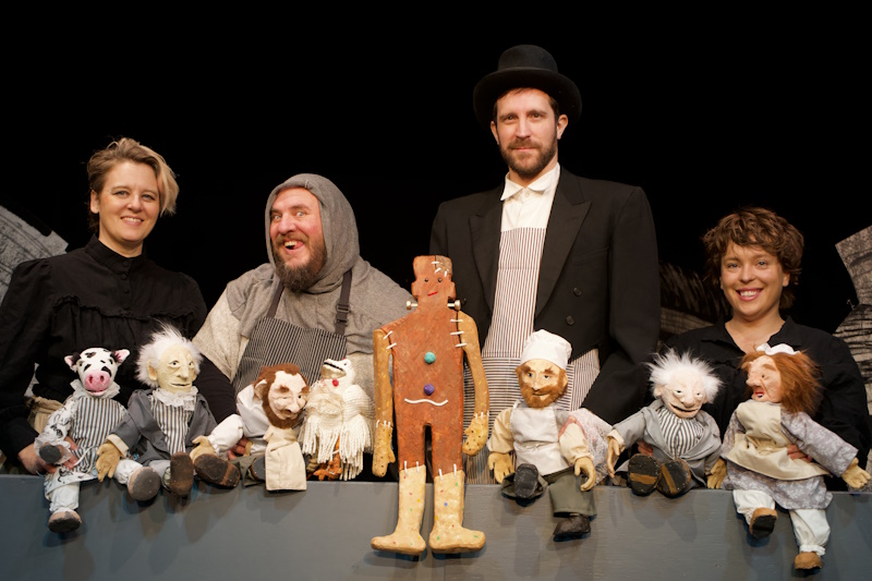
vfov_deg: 28.6
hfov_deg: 41.9
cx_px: 436
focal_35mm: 47
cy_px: 290
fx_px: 1138
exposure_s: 1/160
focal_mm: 47
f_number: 4.5
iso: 2000
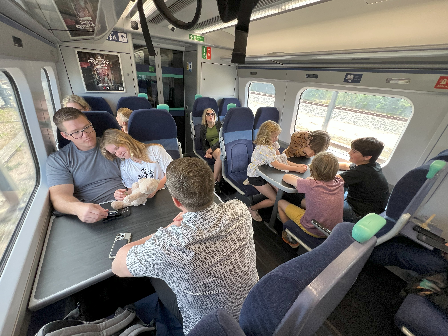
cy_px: 168
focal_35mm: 13
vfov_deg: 89.9
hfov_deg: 106.2
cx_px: 224
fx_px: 168
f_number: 1.8
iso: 160
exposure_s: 1/100
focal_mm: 1.57
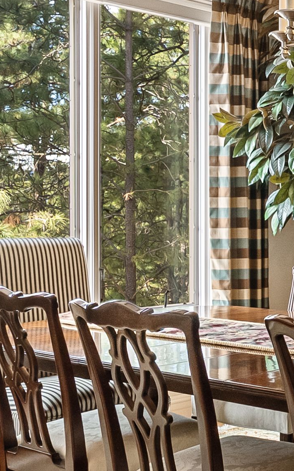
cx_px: 443
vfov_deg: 30.2
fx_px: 872
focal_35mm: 68
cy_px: 224
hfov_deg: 17.2
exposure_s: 1/6
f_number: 9
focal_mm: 18
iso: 640
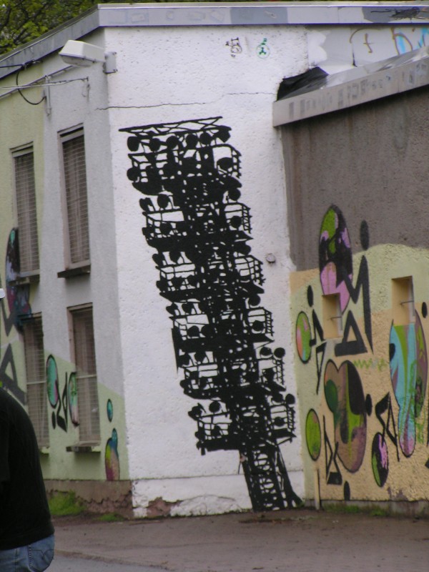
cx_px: 214
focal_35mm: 236
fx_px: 3900
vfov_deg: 8.4
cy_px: 286
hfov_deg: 6.3
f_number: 4.5
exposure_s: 1/320
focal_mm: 36.1
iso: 50
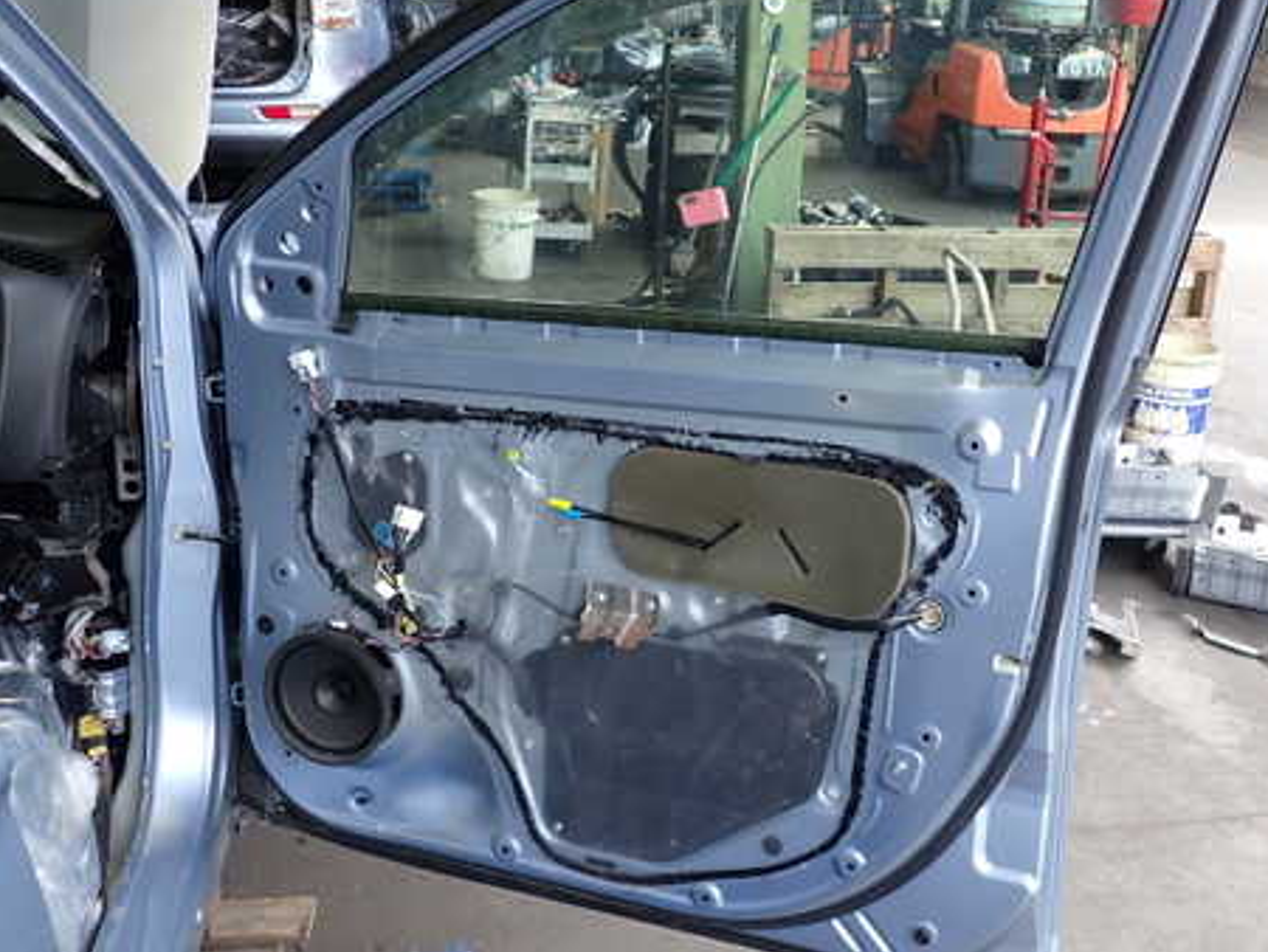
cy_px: 437
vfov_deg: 36.0
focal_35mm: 40
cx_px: 750
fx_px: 1466
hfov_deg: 46.6
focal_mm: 5.4
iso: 200
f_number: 2.3
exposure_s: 1/100
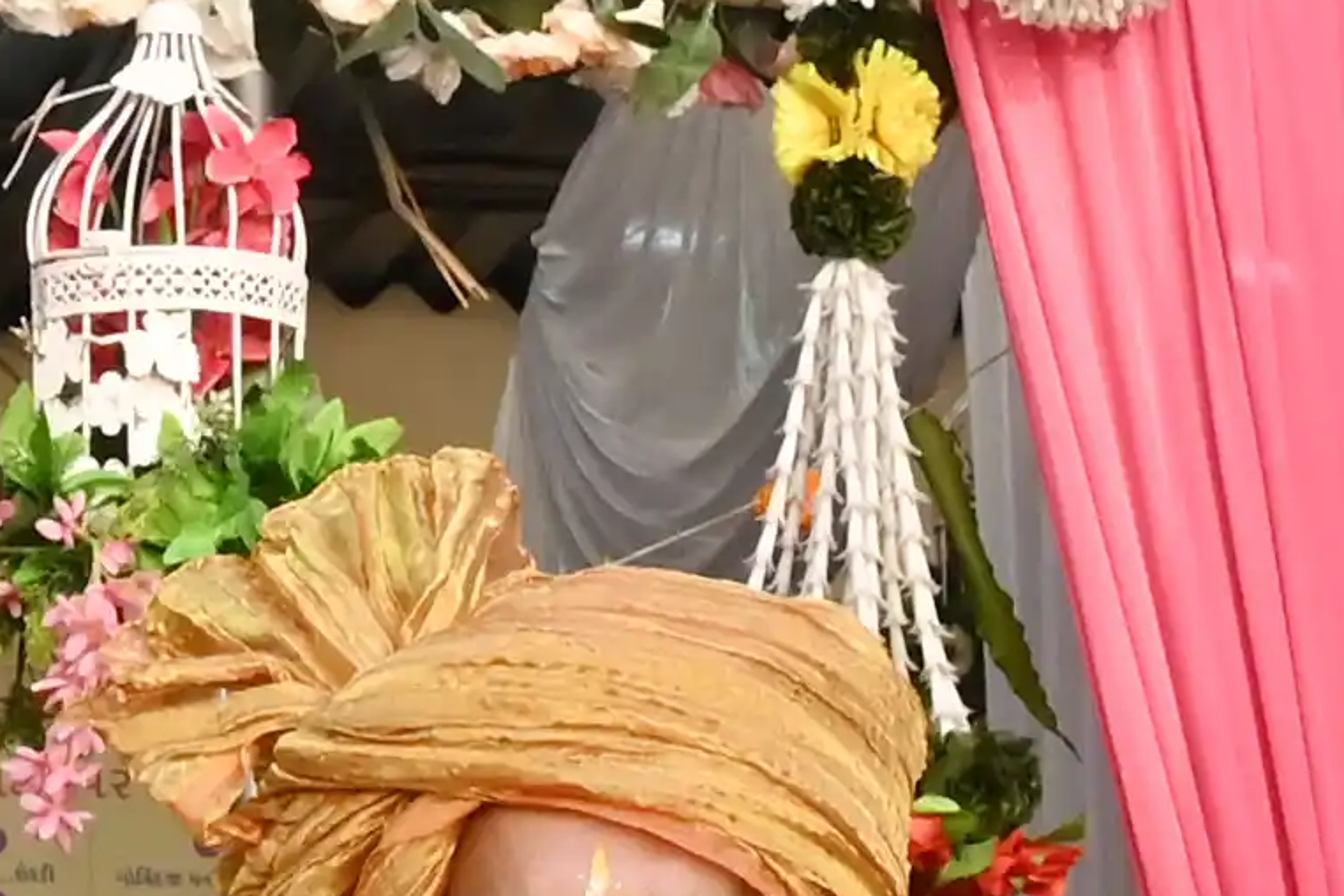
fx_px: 6943
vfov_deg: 7.0
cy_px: 2171
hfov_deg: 11.1
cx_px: 617
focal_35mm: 186
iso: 1250
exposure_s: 1/125
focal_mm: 24
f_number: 13
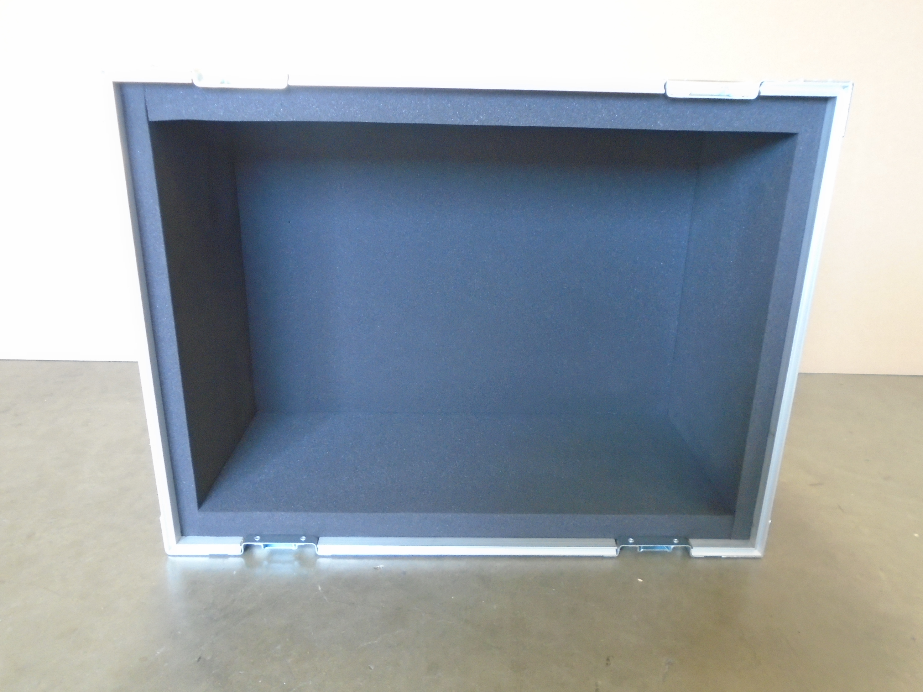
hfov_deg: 67.3
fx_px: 693
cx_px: 462
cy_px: 346
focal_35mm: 26
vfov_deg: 53.1
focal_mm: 4.6
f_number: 3.2
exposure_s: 1/25
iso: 400
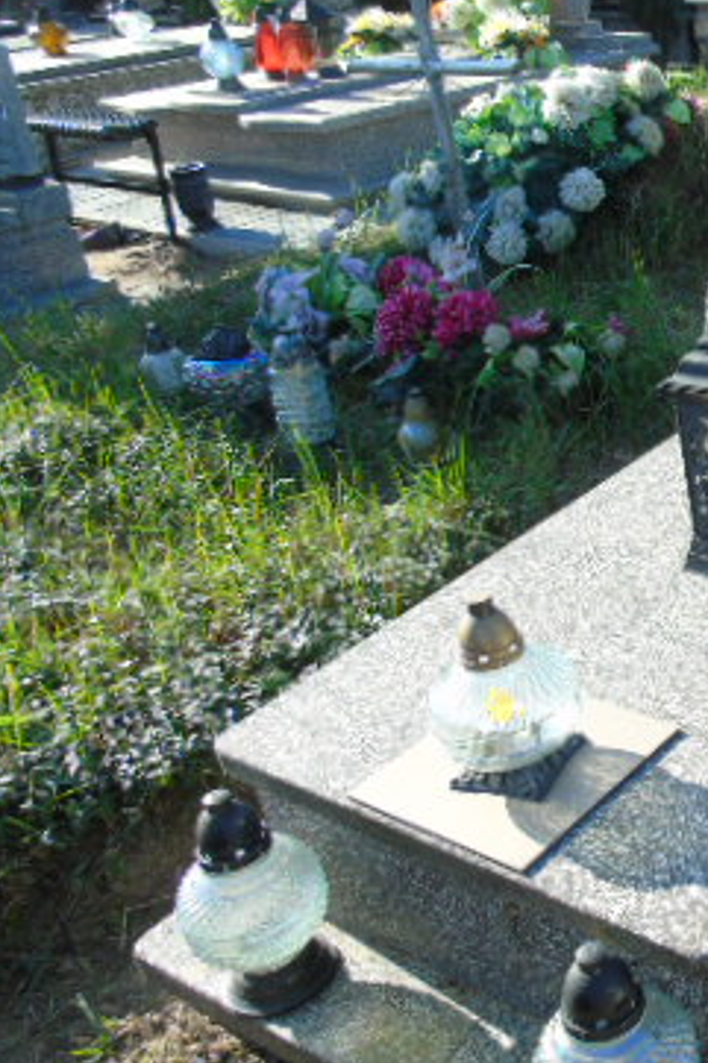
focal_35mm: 46
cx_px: 902
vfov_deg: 42.7
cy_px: 476
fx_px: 1358
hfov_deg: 25.5
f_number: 3.4
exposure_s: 1/250
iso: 80
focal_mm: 4.4
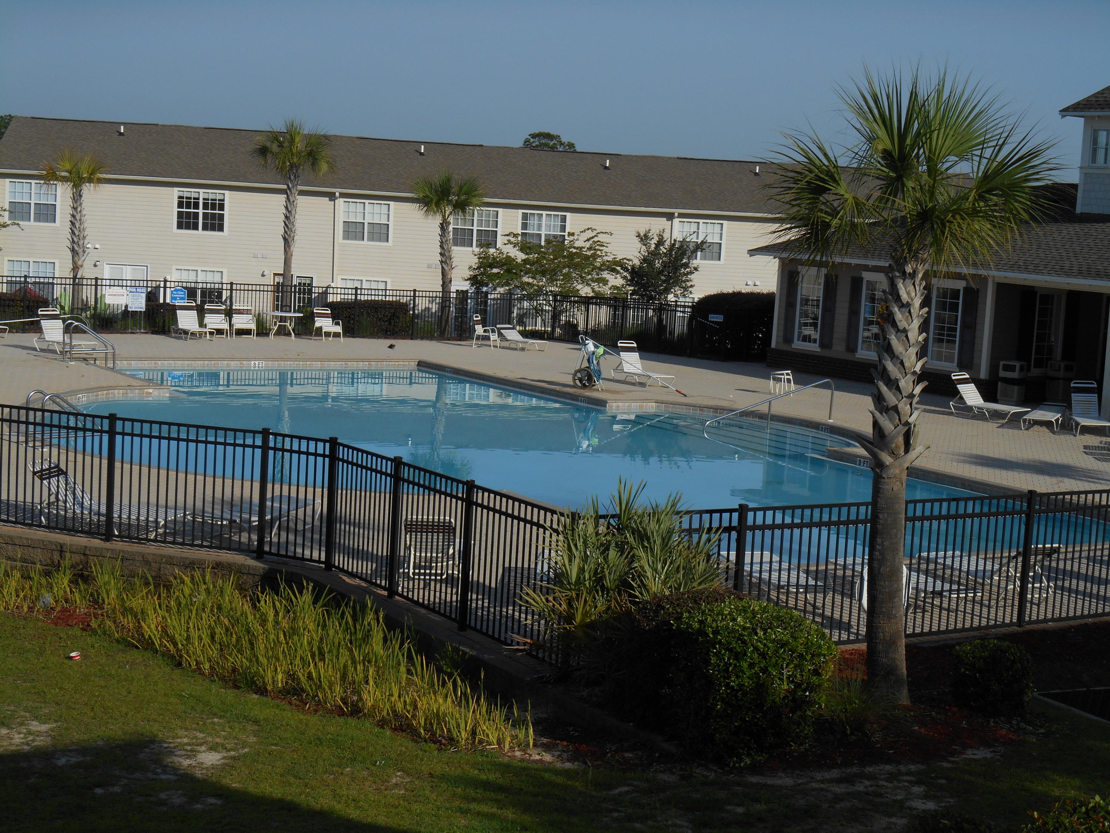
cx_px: 555
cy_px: 416
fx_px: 1956
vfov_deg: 24.0
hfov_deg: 31.7
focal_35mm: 61
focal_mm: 10.9
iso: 80
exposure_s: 1/1250
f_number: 4.4
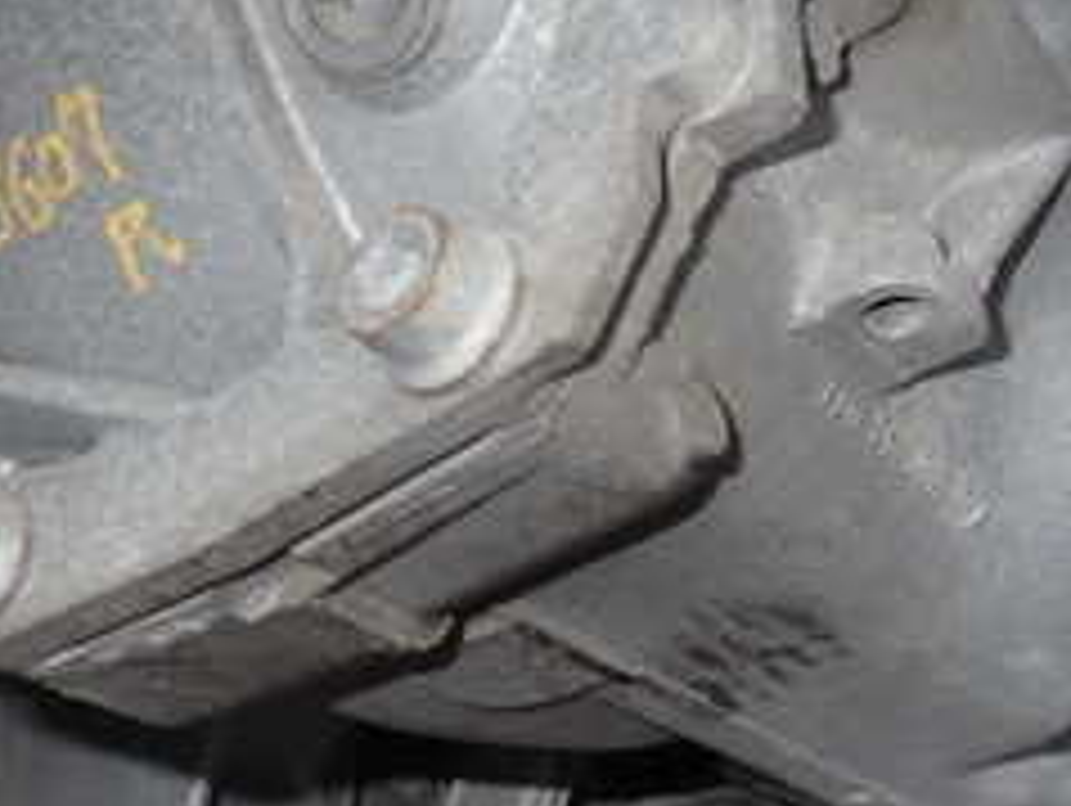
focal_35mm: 63
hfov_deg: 29.9
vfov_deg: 23.2
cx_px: 878
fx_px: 1951
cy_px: 279
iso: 200
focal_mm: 4.5
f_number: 2
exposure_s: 1/30
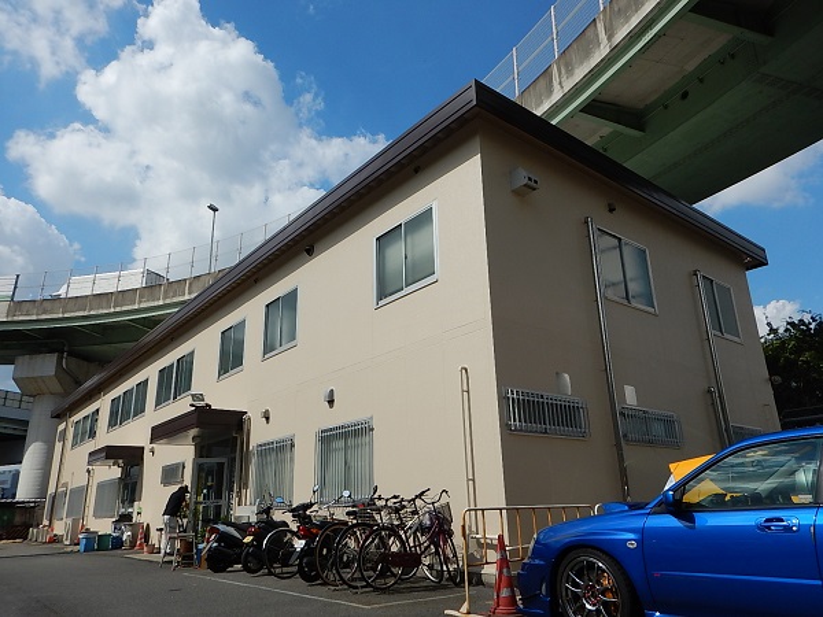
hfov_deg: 71.6
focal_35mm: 24
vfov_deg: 56.8
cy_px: 308
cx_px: 412
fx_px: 571
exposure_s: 1/400
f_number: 8.2
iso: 125
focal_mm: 4.3
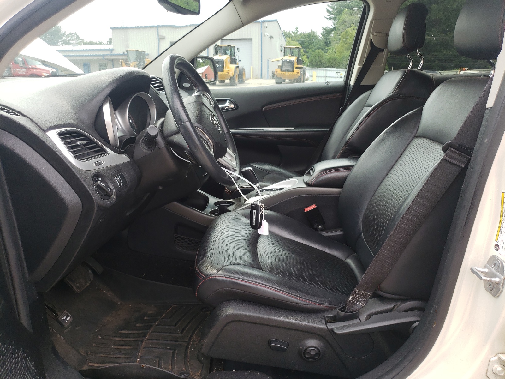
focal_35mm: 26
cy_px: 190
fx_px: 379
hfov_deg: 67.3
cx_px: 252
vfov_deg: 53.1
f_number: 1.5
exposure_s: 1/435
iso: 50
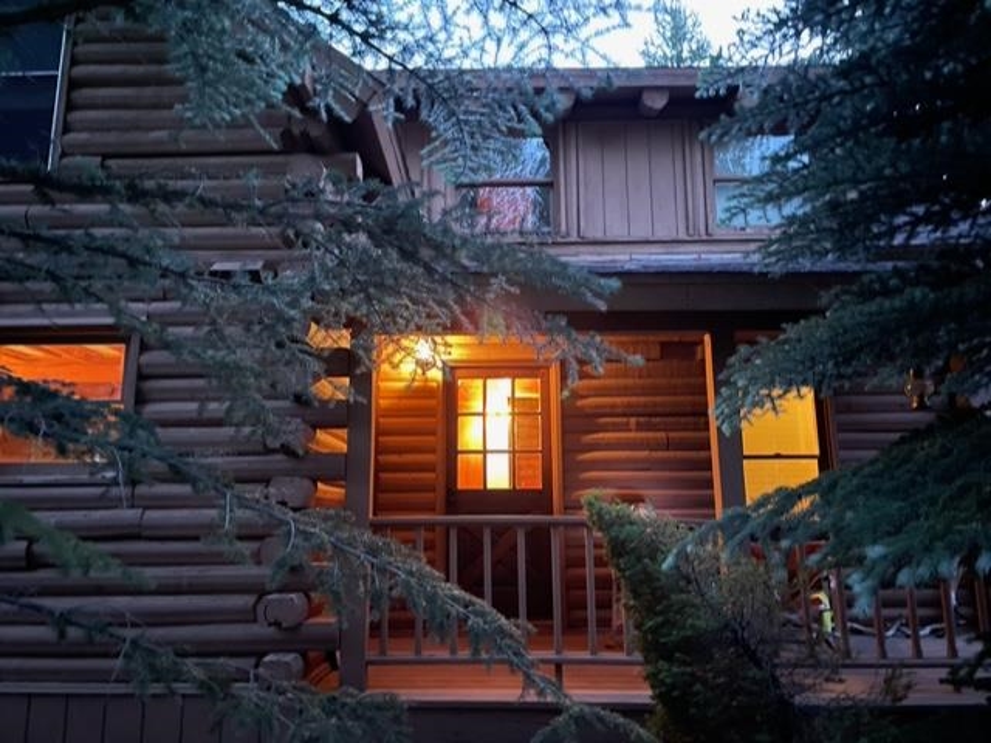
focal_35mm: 26
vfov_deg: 53.1
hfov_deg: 67.3
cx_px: 496
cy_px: 372
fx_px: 744
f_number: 1.6
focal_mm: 4.2
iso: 500
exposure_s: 1/2
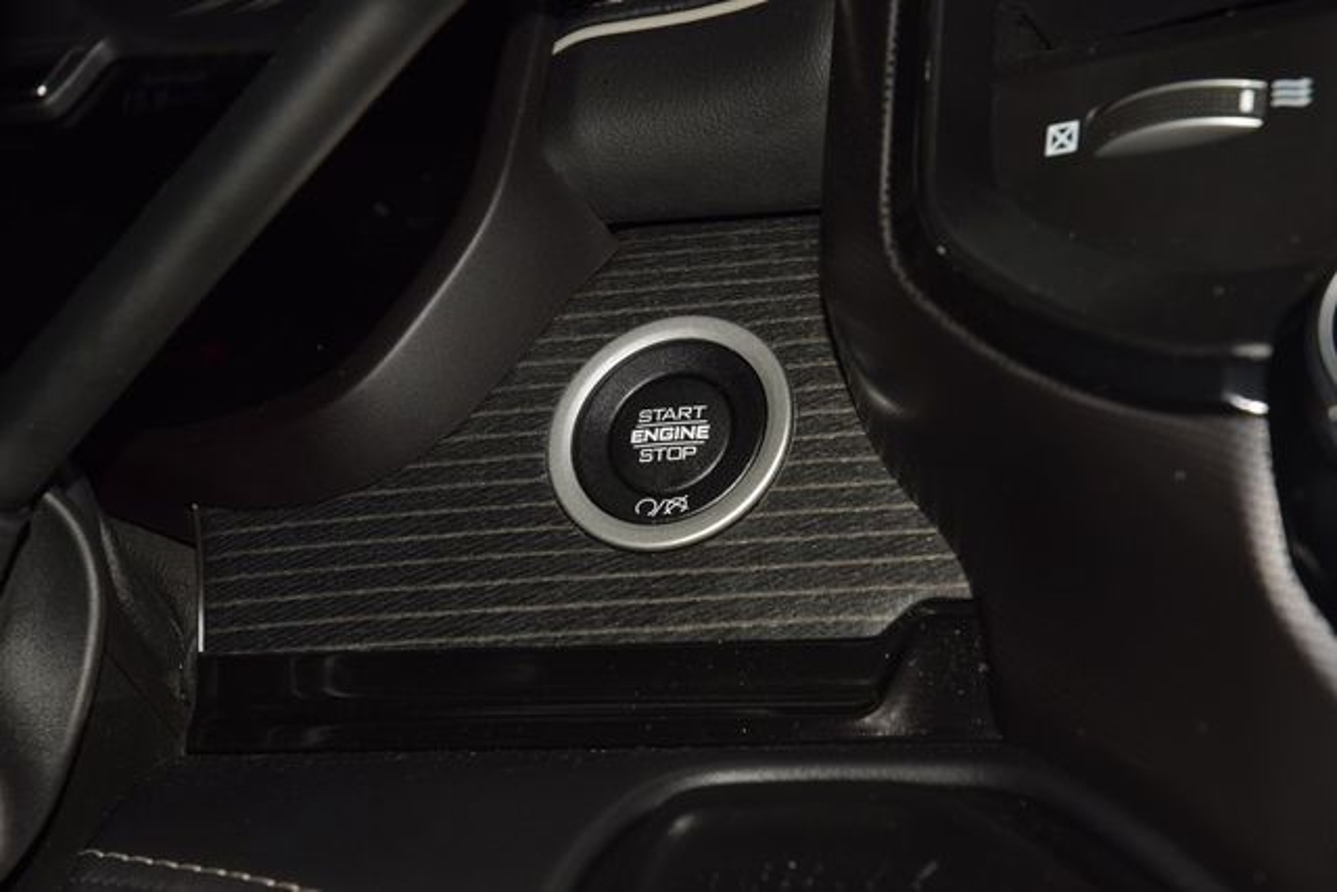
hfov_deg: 19.5
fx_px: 3900
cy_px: 446
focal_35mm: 105
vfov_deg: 13.0
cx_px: 668
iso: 100
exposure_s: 1/125
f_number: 8
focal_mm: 70
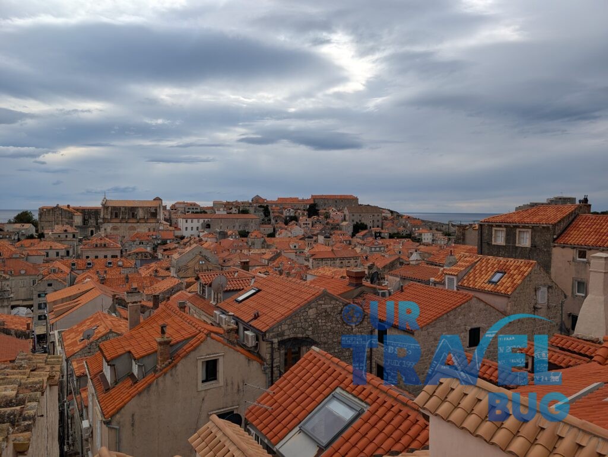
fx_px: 422
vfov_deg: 56.9
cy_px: 228
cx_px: 304
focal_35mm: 24
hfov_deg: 71.5
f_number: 1.68
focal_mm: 6.9
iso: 19
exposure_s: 1/1745
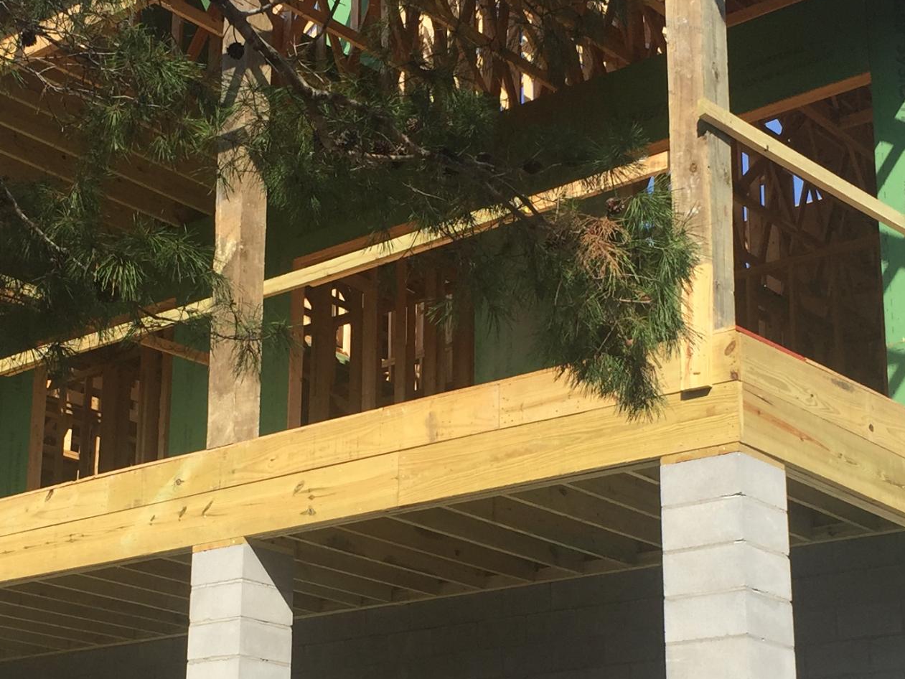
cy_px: 478
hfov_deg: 28.1
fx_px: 1804
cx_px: 342
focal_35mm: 69
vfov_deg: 21.2
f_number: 2.2
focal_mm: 4.15
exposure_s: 1/1412
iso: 32
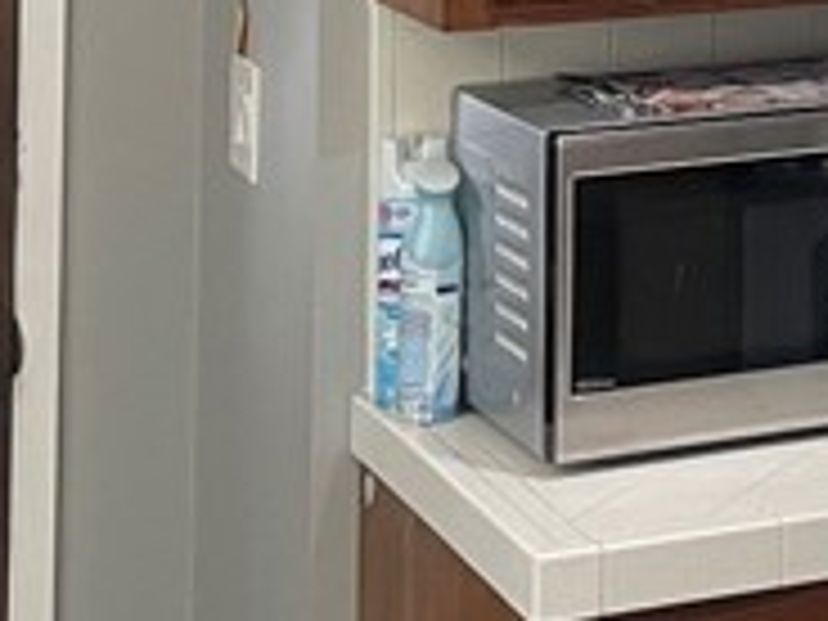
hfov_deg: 12.9
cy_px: -598
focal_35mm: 139
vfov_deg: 9.9
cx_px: 1467
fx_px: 3325
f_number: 1.6
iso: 100
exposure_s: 1/60
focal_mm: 5.1
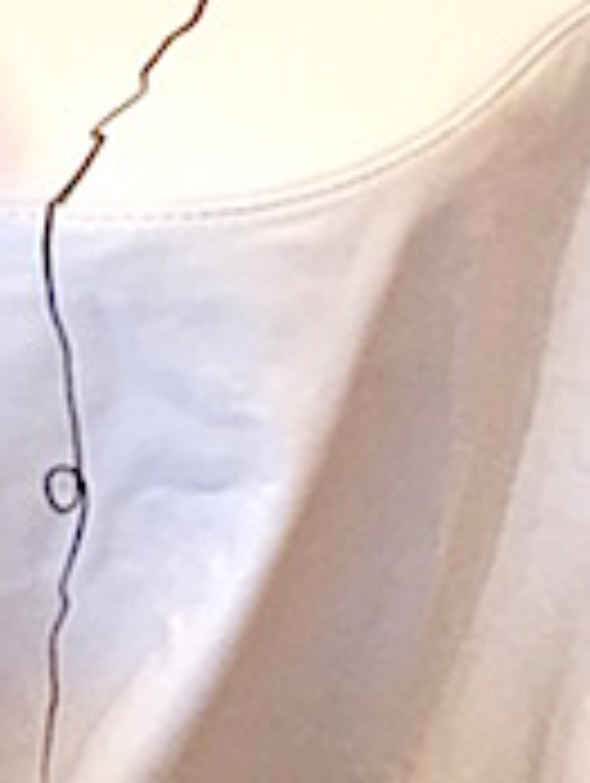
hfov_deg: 11.2
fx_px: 3015
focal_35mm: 133
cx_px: 401
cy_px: 351
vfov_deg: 14.8
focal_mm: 4.15
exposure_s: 1/30
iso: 40
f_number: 2.2
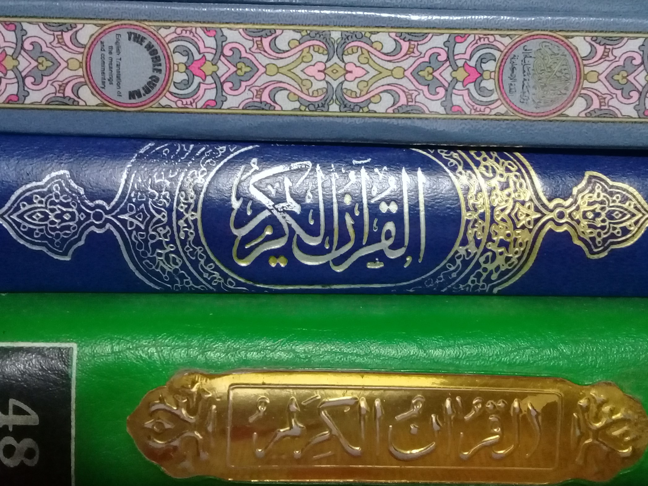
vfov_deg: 45.4
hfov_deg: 58.4
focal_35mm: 31
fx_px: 580
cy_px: 243
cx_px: 324
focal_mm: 3.3
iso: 320
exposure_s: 1/17
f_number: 2.2
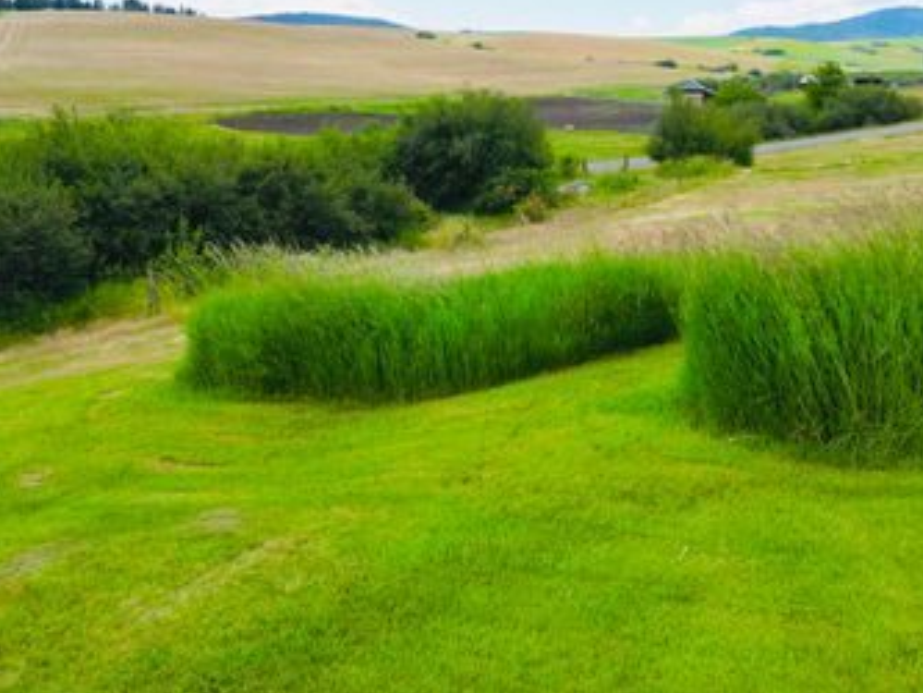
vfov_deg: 39.1
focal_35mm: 36
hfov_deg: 51.0
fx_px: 960
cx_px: 557
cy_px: 218
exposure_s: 1/1500
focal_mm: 6.72
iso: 100
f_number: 1.7
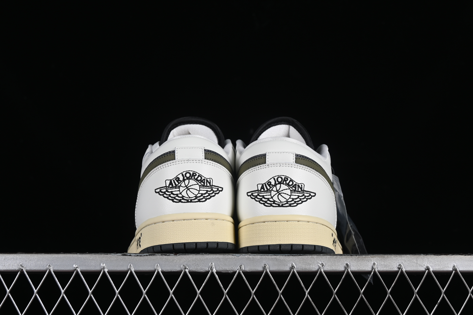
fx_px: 985
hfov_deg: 27.0
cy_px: 158
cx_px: 236
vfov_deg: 18.2
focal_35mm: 75
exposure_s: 1/80
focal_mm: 50
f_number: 8
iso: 160
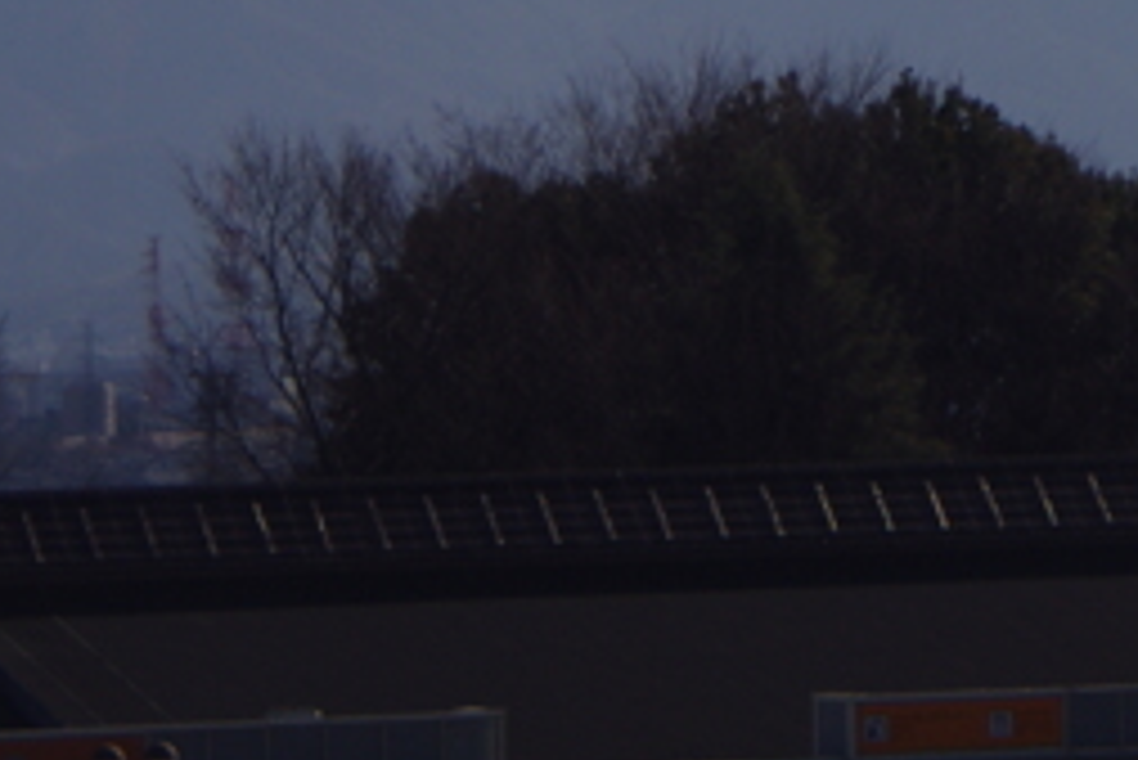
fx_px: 13031
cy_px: -756
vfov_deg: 3.3
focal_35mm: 412
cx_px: 1511
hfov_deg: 5.0
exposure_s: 1/1600
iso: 100
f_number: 8
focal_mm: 68
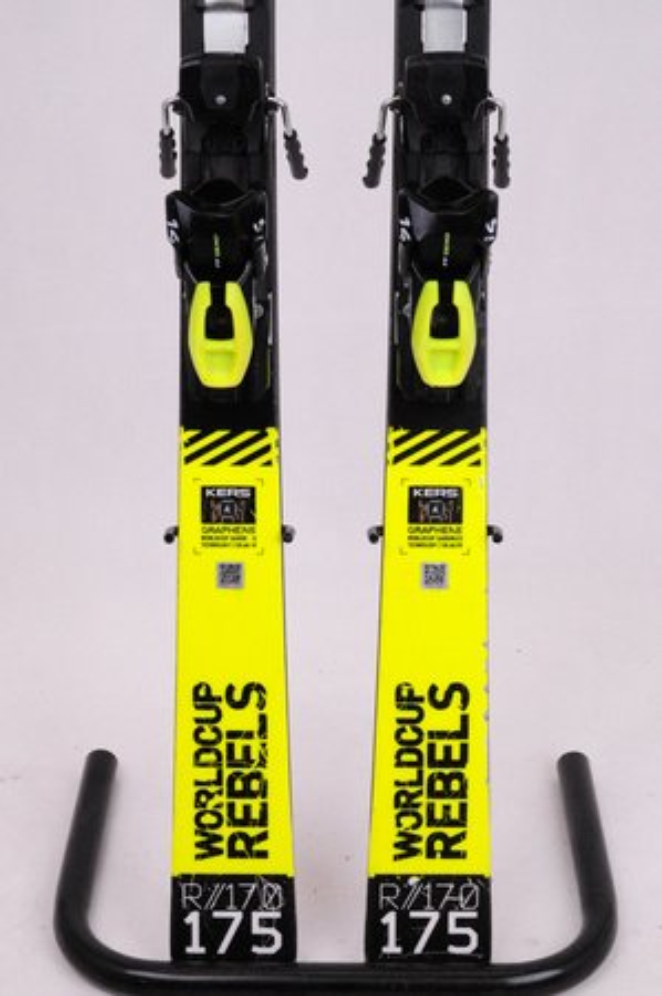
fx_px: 1742
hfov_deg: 21.5
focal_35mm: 63
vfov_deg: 31.9
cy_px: 498
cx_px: 331
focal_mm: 42
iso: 3200
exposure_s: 1/125
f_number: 18
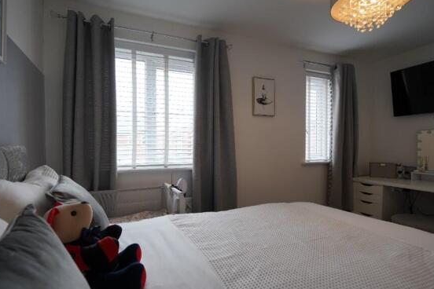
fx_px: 229
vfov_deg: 64.5
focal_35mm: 19
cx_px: 208
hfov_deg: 86.9
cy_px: 151
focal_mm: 16
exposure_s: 1/60
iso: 250
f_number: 4
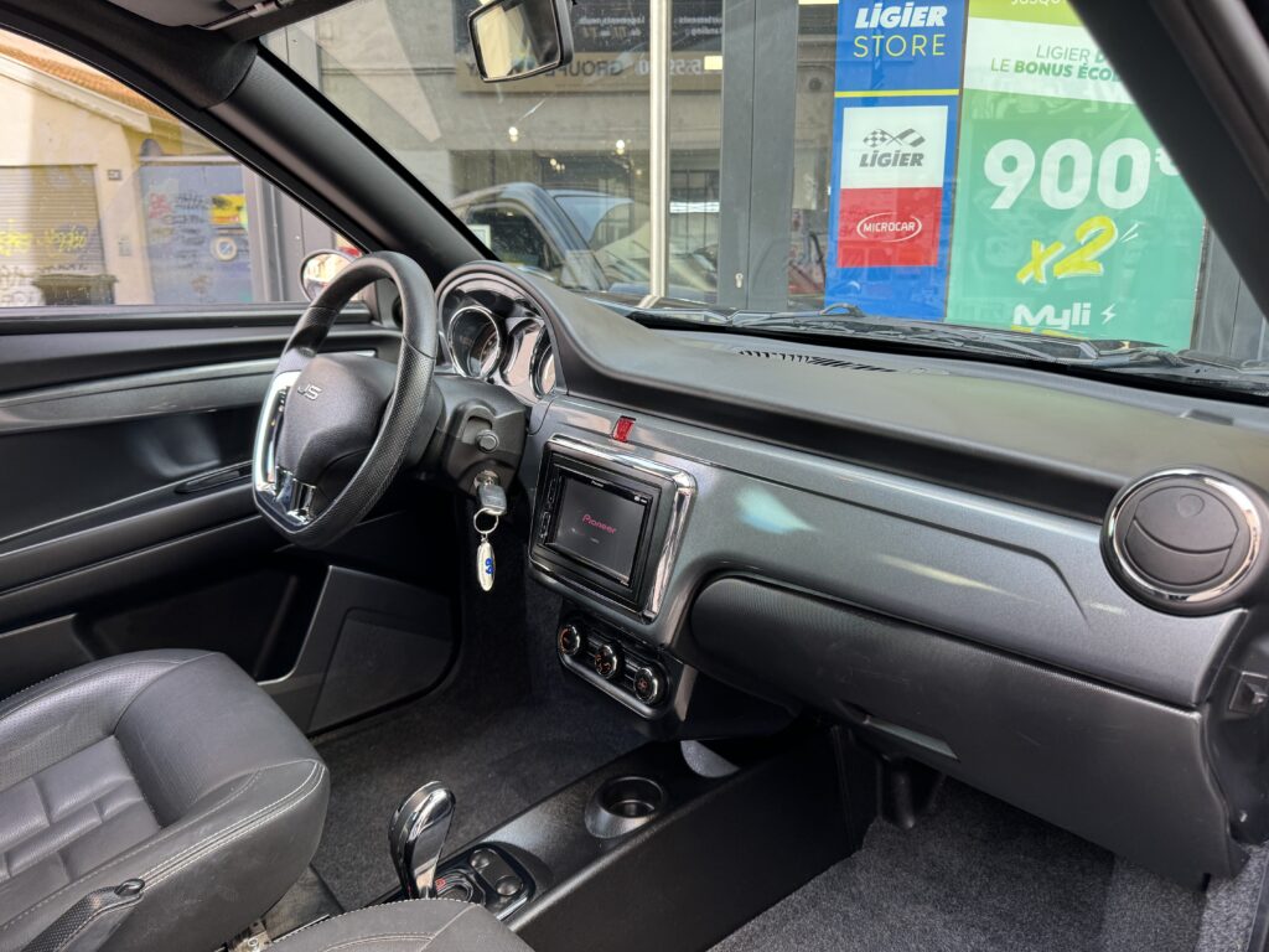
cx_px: 634
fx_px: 880
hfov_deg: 71.6
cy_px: 476
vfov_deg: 56.8
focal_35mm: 24
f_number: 1.78
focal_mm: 6.86
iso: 100
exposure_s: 1/100
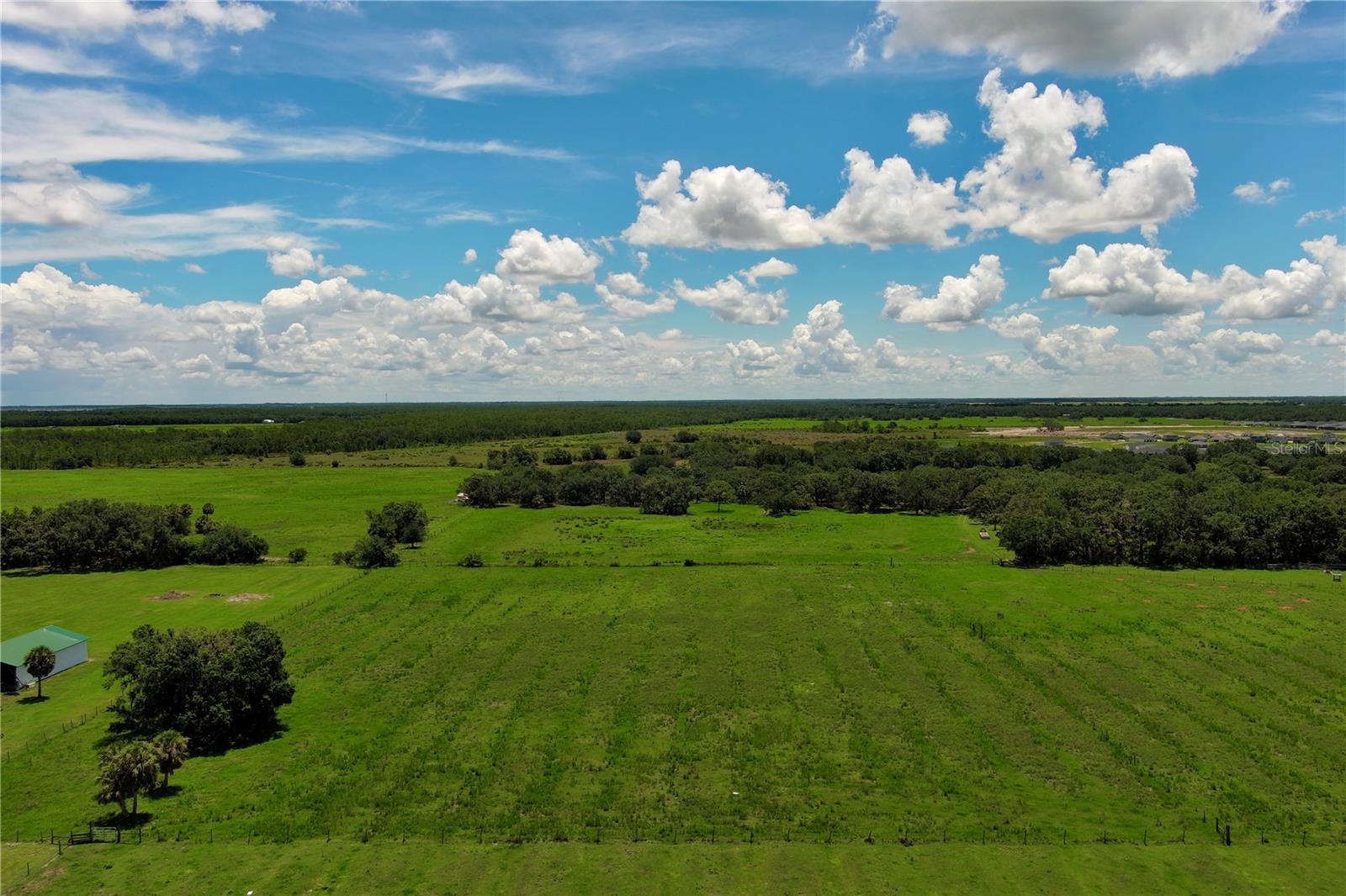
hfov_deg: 63.7
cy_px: 448
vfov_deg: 44.9
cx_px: 673
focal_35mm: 29
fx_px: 1084
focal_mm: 10.57
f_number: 9
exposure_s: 1/320
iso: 100
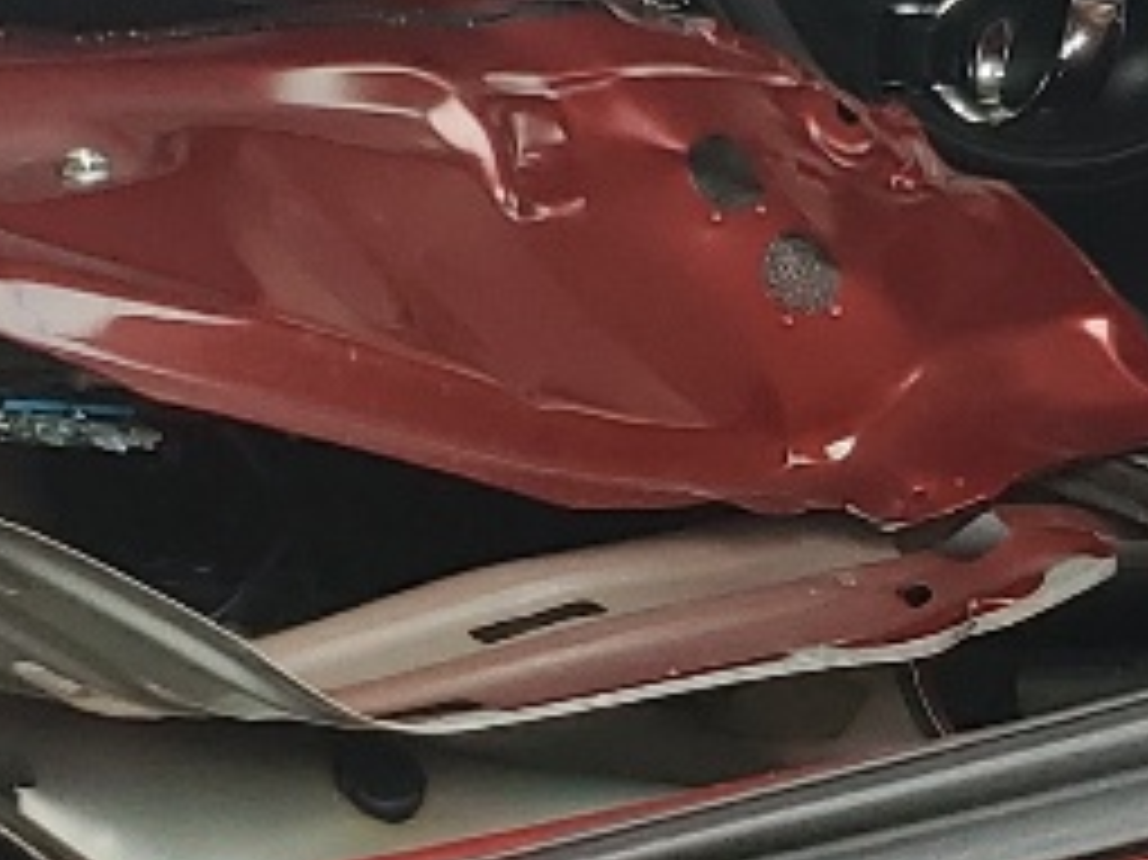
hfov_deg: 12.1
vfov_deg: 9.1
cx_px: 936
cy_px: 792
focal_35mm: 163
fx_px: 5403
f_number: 1.5
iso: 50
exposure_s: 1/244
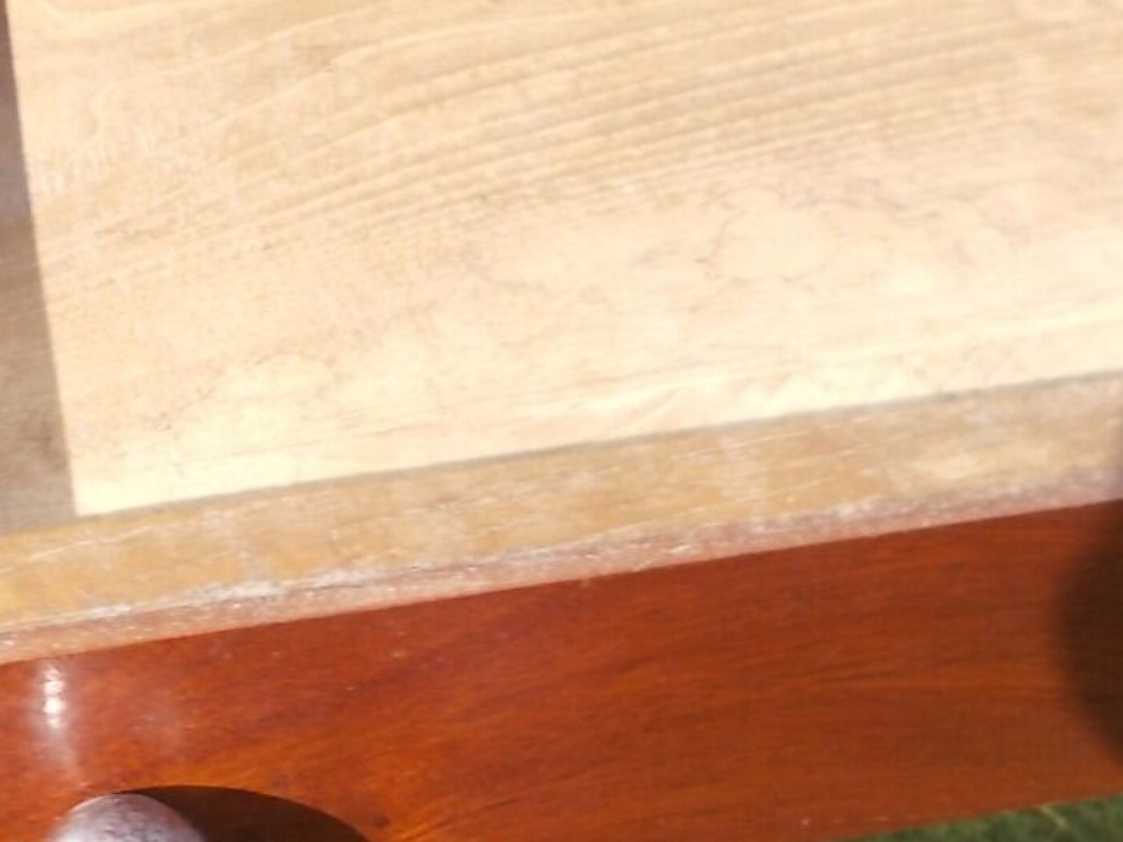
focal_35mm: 59
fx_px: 1914
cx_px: 349
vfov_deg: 24.7
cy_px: 565
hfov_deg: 32.3
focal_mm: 4.6
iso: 80
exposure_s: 1/250
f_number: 3.2
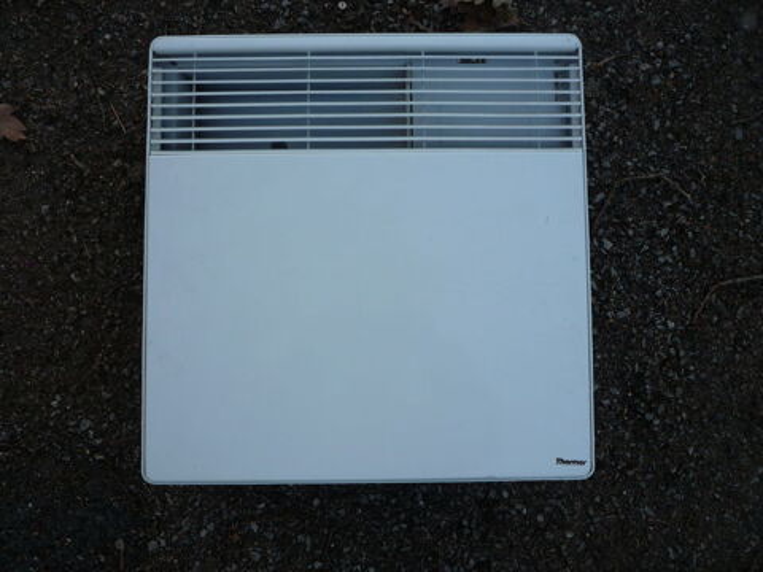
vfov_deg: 46.8
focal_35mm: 30
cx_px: 382
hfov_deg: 60.0
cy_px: 286
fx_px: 661
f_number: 3.3
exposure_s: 1/60
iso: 100
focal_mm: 5.2
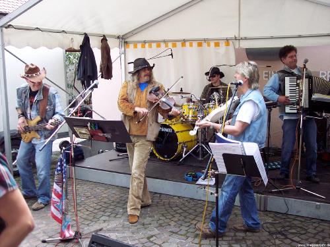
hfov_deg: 47.9
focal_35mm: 39
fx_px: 372
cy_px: 124
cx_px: 165
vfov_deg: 36.8
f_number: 3.4
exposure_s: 1/60
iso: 100
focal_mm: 8
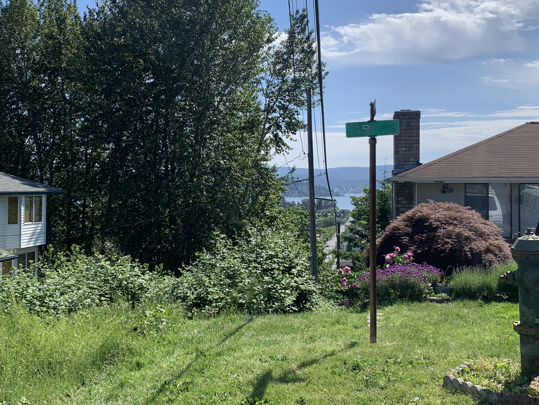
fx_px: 638
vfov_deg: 35.1
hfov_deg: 45.7
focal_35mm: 41
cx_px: 242
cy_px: 179
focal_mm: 4.25
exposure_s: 1/2833
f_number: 1.8
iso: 25
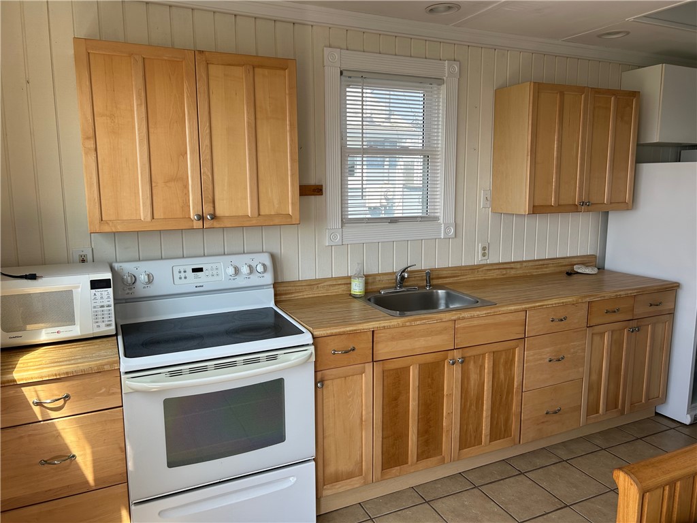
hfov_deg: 67.3
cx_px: 348
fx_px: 524
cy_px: 262
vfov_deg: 53.1
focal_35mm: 26
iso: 50
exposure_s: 1/436
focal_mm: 5.7
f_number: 1.5
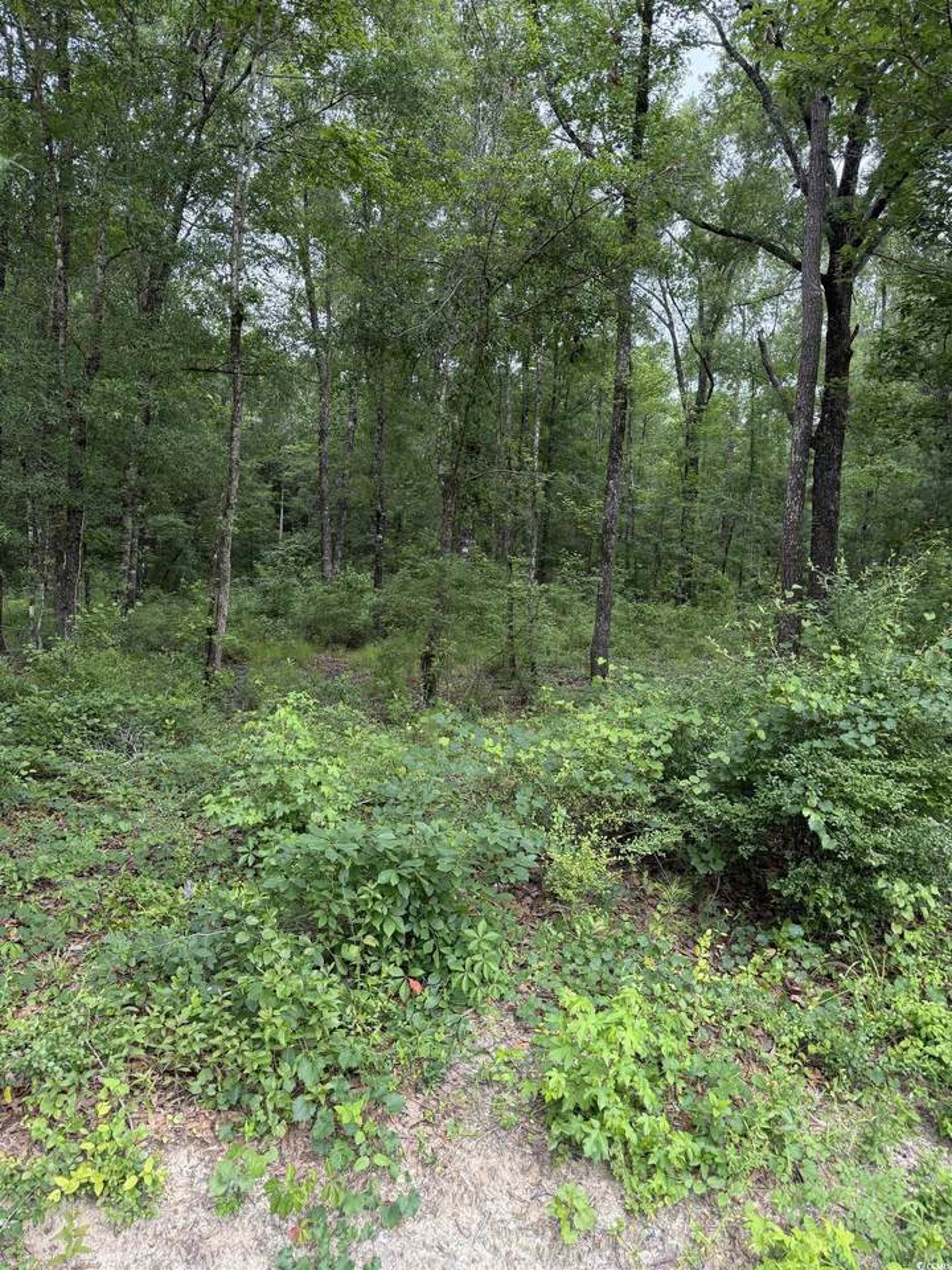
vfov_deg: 71.6
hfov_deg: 56.8
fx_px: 880
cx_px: 476
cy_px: 635
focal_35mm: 24
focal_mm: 6.76
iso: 125
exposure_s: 1/126
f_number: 1.78
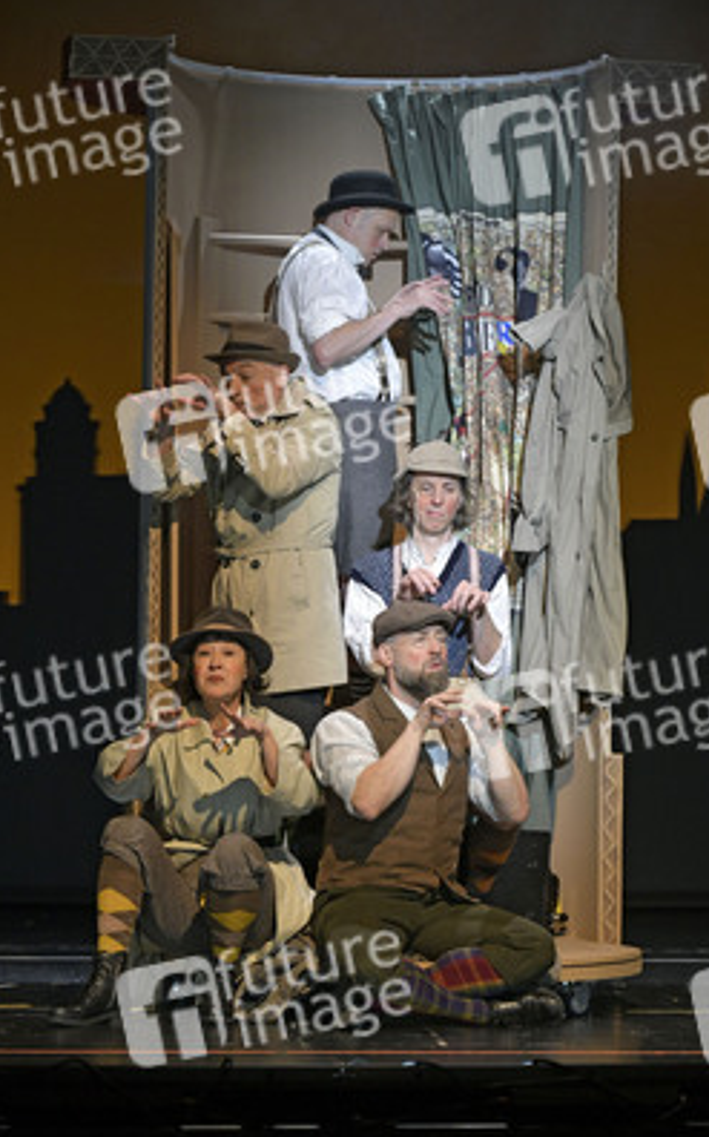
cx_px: 347
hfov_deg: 9.4
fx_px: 4304
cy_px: 568
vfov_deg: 15.0
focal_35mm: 139
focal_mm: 135
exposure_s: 1/200
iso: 2500
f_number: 5.6
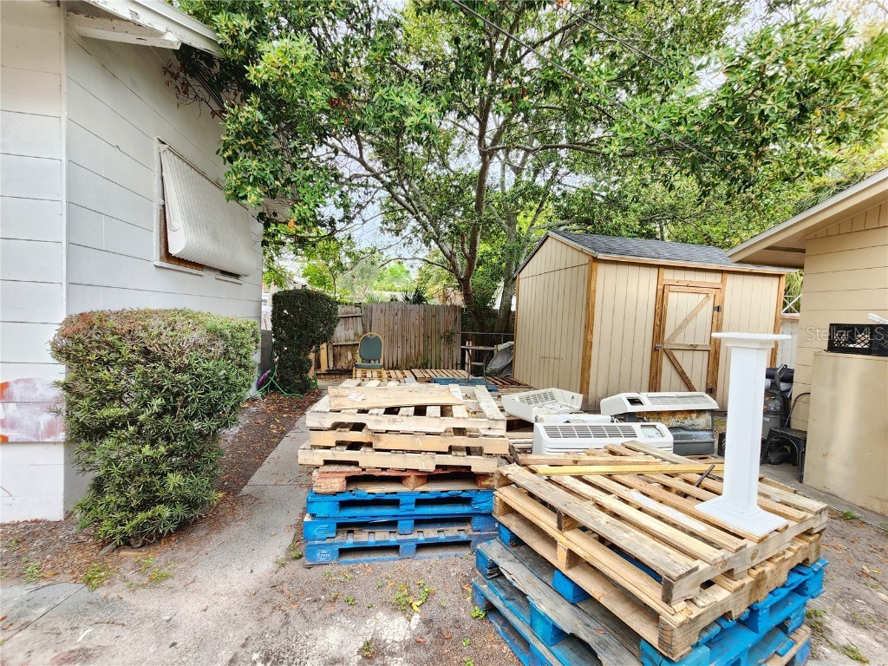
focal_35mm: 13
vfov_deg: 89.9
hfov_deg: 106.2
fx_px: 333
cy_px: 333
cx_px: 444
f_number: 2.2
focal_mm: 2.2
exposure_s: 1/120
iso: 64
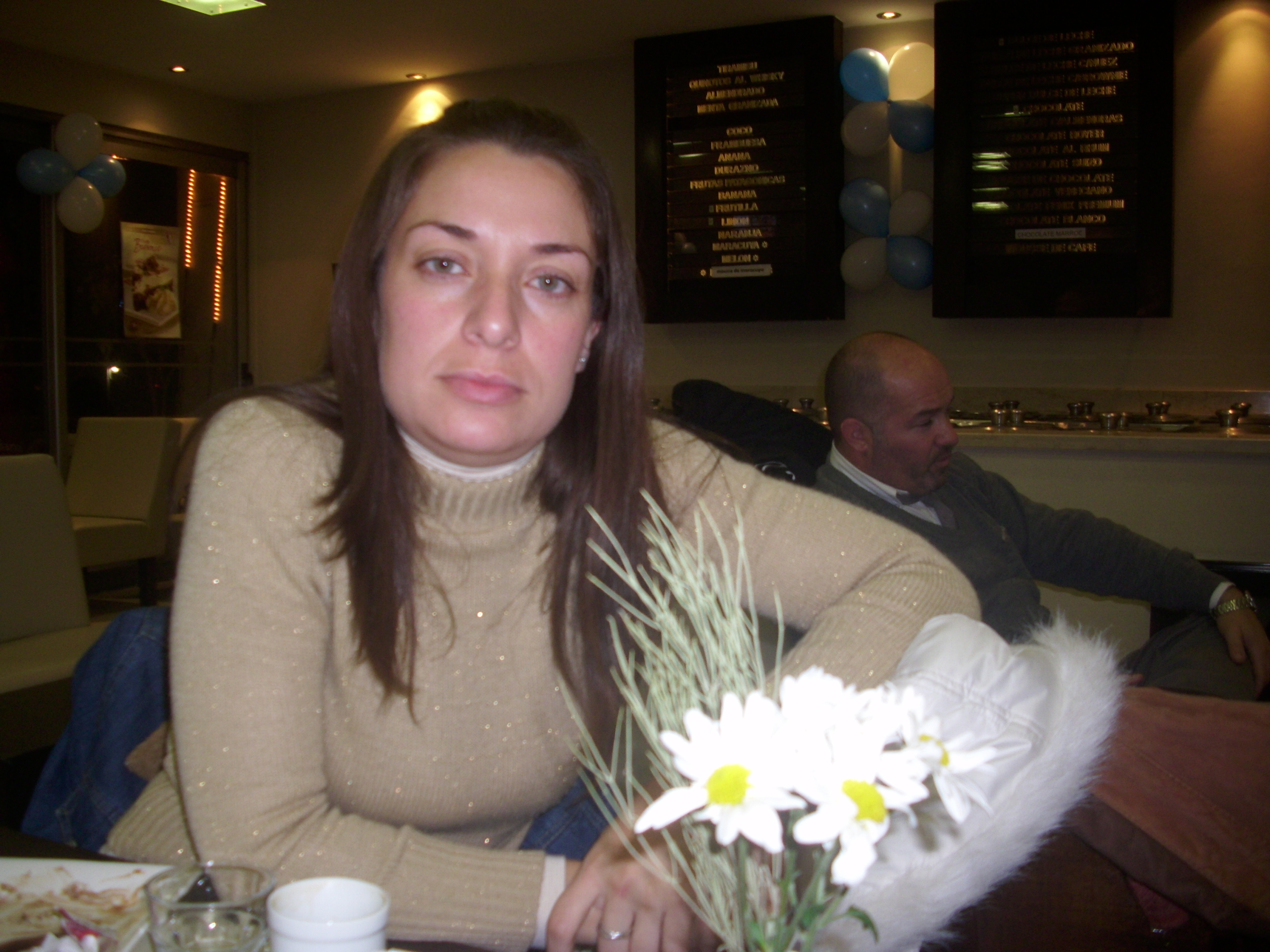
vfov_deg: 45.4
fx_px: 1137
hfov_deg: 58.4
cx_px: 635
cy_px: 476
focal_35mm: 31
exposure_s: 1/30
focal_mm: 6.2
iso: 50
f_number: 2.8
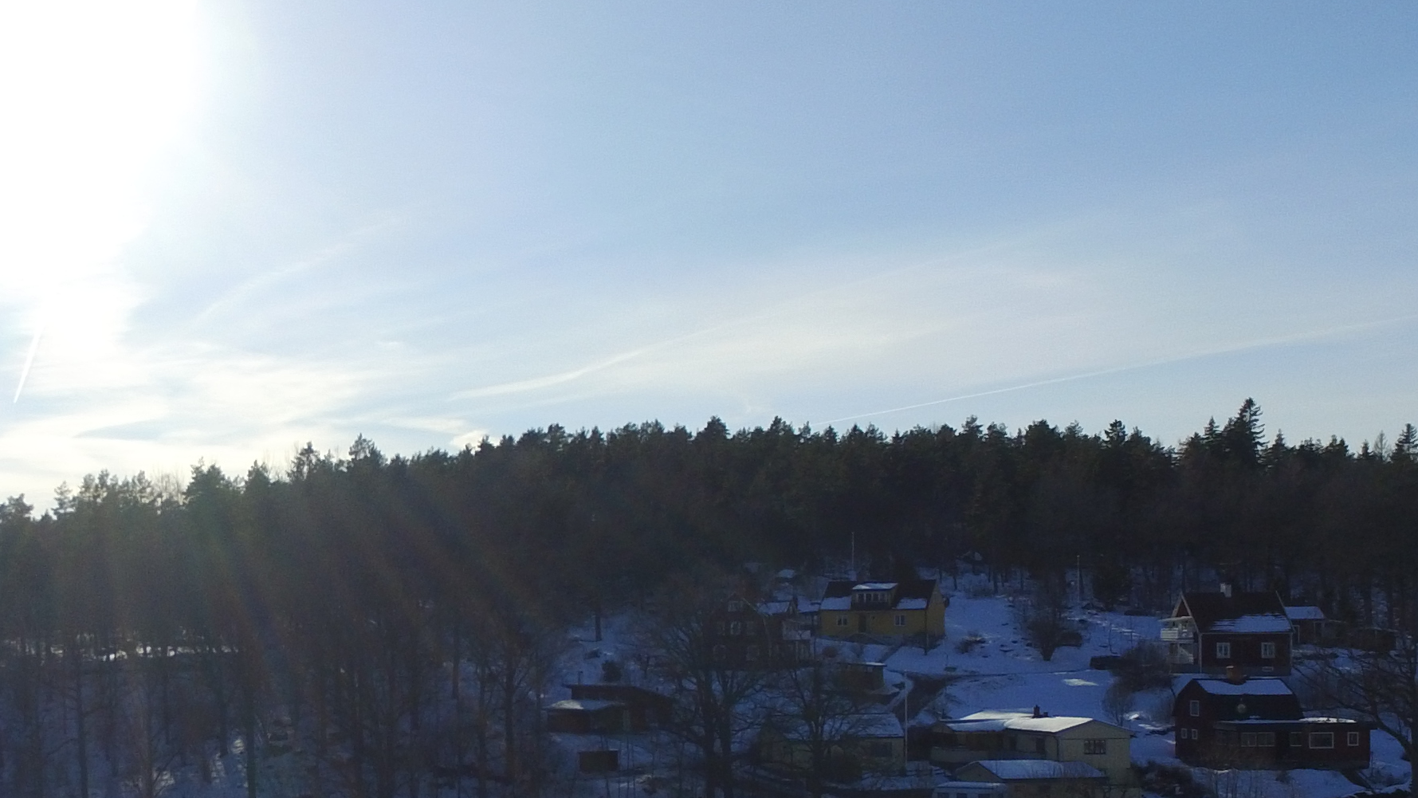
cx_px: 220
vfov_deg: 24.0
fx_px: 1843
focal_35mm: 49
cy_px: 642
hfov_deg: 39.8
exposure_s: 1/2016
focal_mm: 3.61
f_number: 2.8
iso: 100
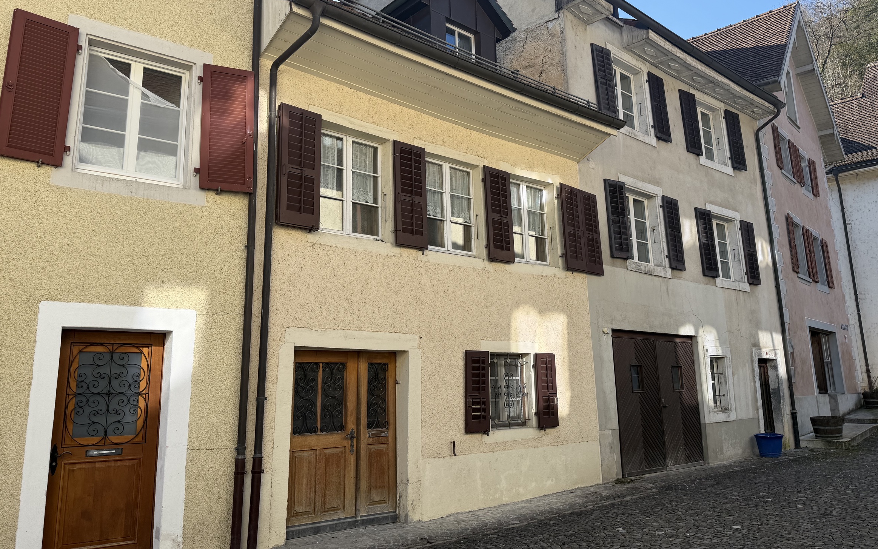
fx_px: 670
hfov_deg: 66.5
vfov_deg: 44.5
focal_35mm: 28
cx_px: 438
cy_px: 241
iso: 80
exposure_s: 1/1522
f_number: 1.78
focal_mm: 6.76
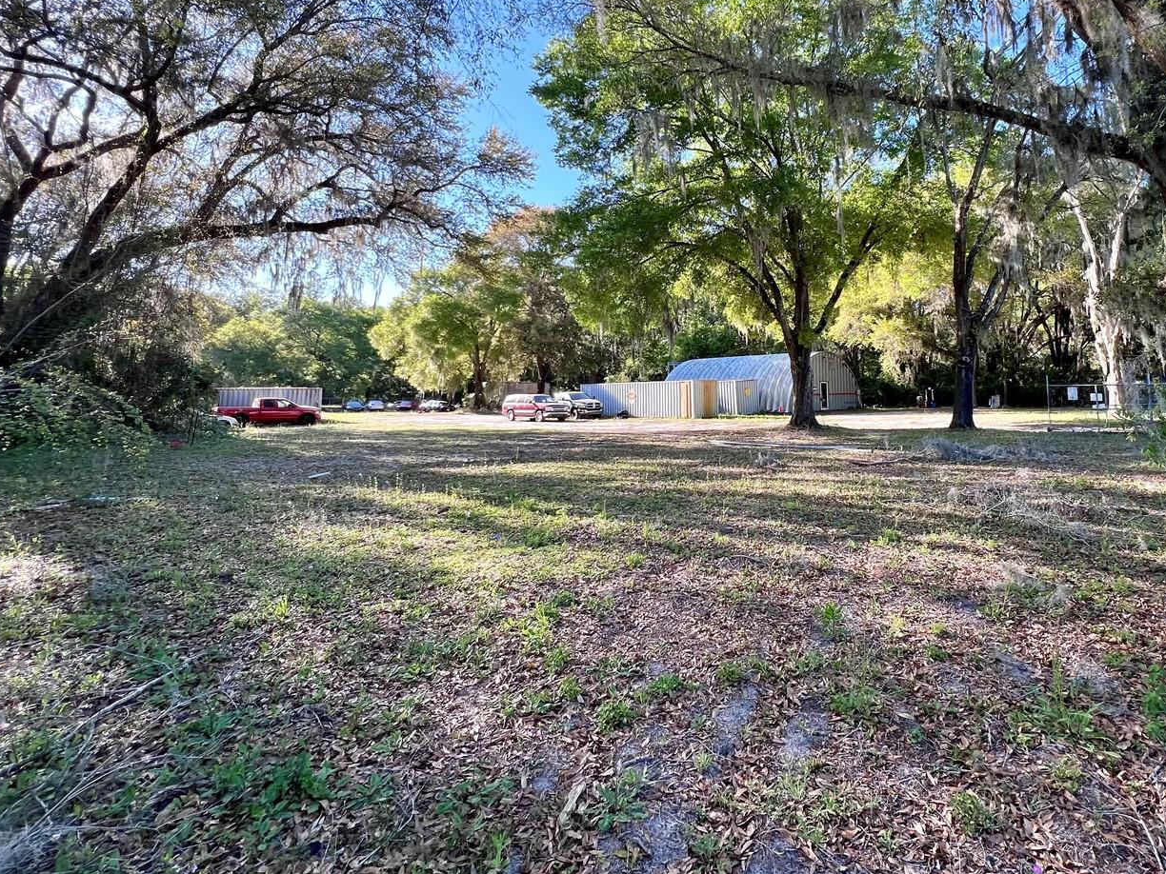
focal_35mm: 17
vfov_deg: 73.6
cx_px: 707
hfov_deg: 89.7
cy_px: 335
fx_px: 573
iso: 32
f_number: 1.8
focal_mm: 1.57
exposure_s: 1/210
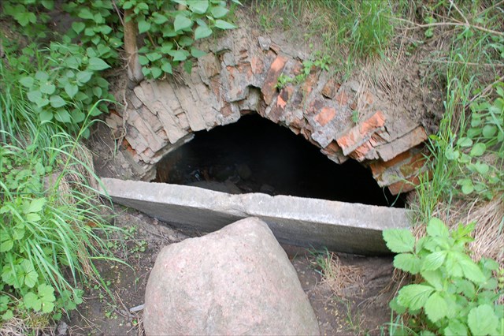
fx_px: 378
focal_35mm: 27
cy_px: 168
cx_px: 252
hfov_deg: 67.4
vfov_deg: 47.9
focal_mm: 18
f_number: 11
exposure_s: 1/1.3
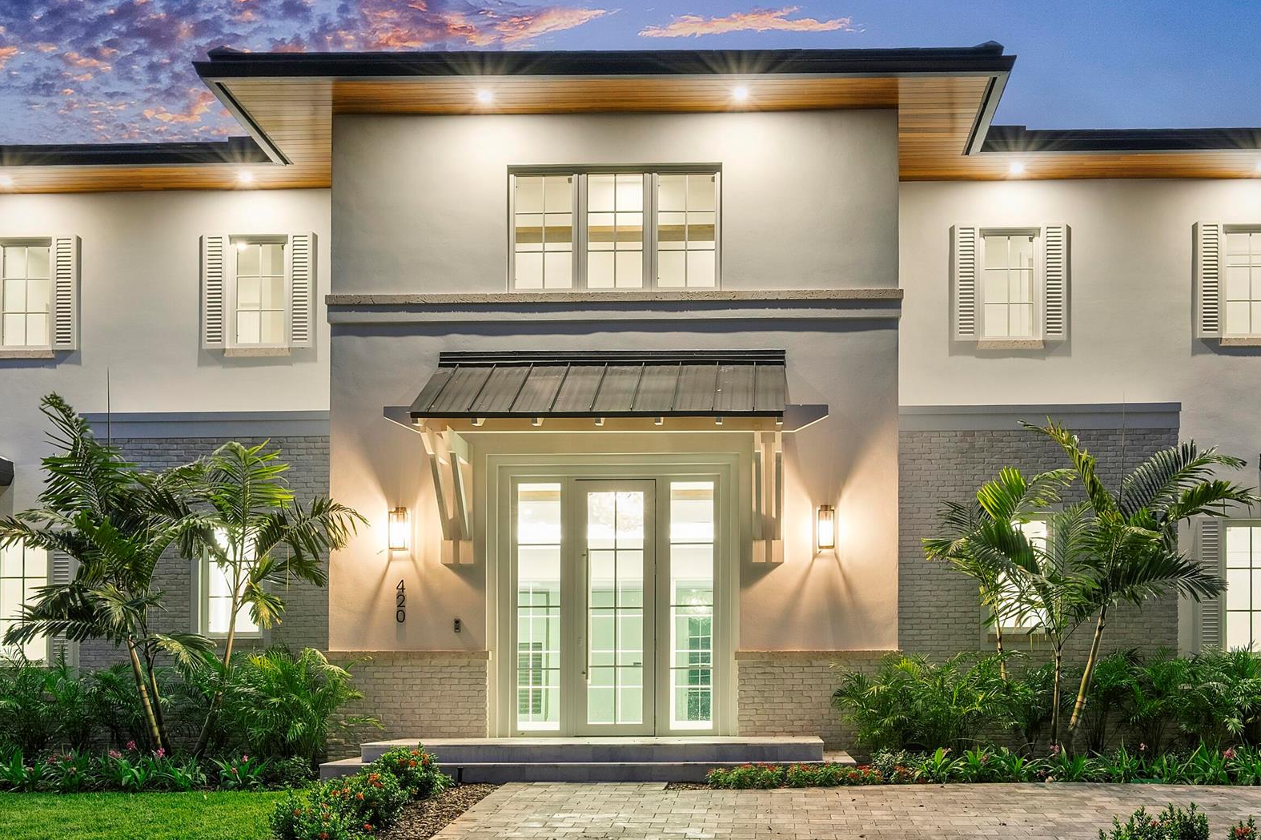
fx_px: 1366
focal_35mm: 39
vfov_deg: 34.1
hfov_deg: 49.6
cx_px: 617
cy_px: 493
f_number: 9
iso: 320
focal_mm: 20
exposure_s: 1
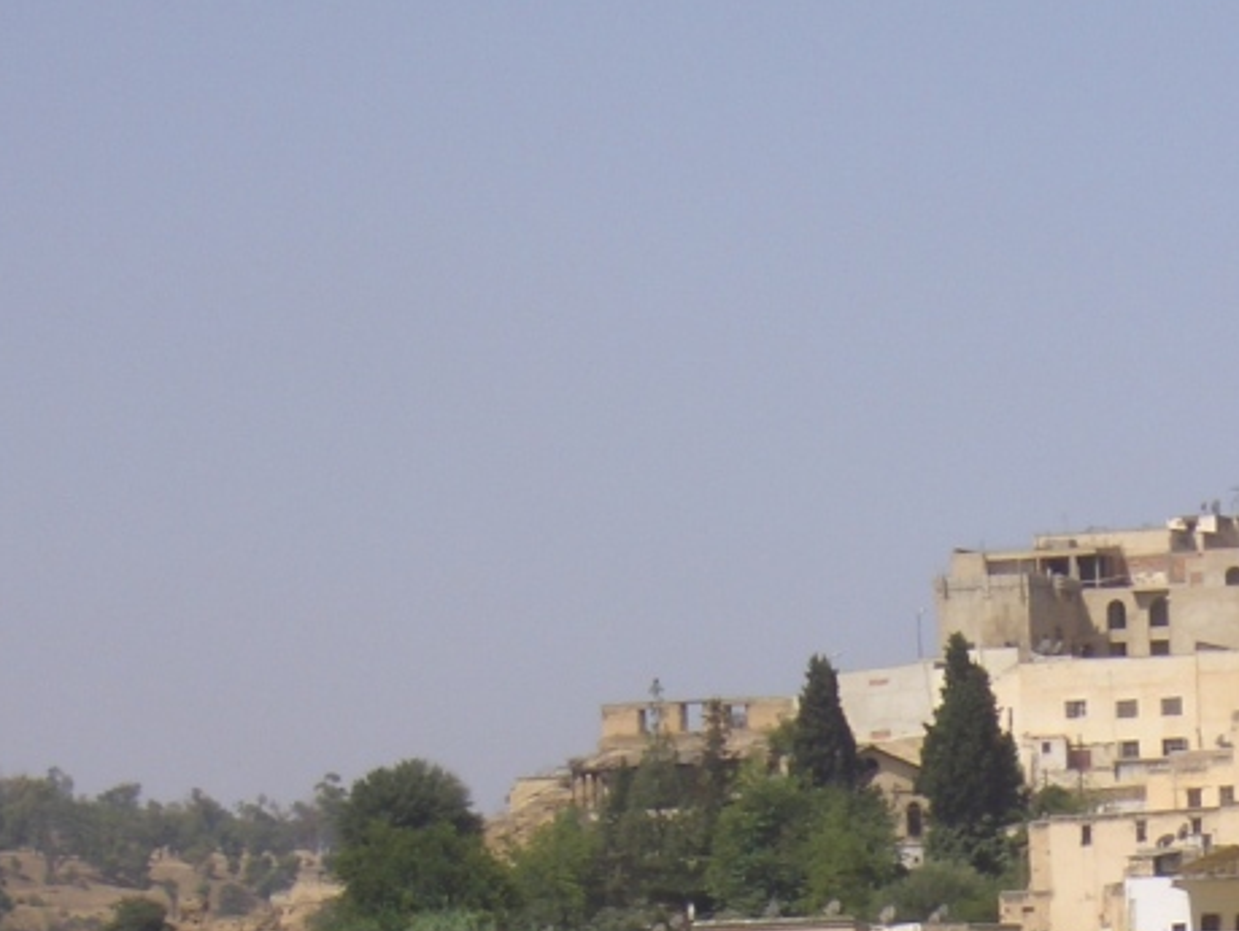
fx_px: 8382
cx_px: 1201
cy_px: 923
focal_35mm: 234
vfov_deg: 6.3
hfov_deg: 8.4
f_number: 7.7
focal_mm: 17.4
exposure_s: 1/200
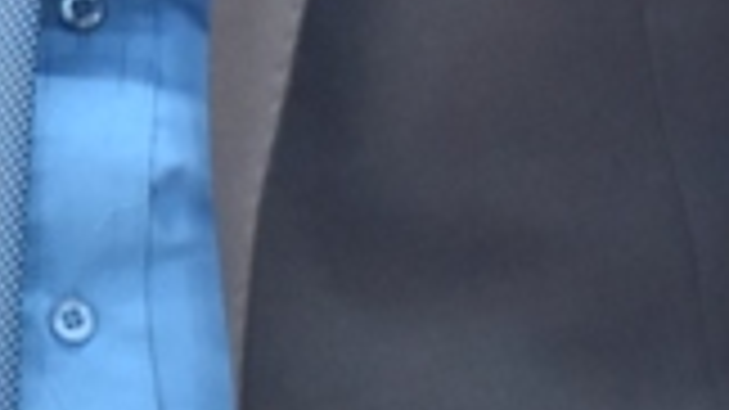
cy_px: -687
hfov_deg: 2.7
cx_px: -158
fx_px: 15382
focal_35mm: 796
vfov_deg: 1.5
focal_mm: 120
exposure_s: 1/200
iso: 2000
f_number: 4
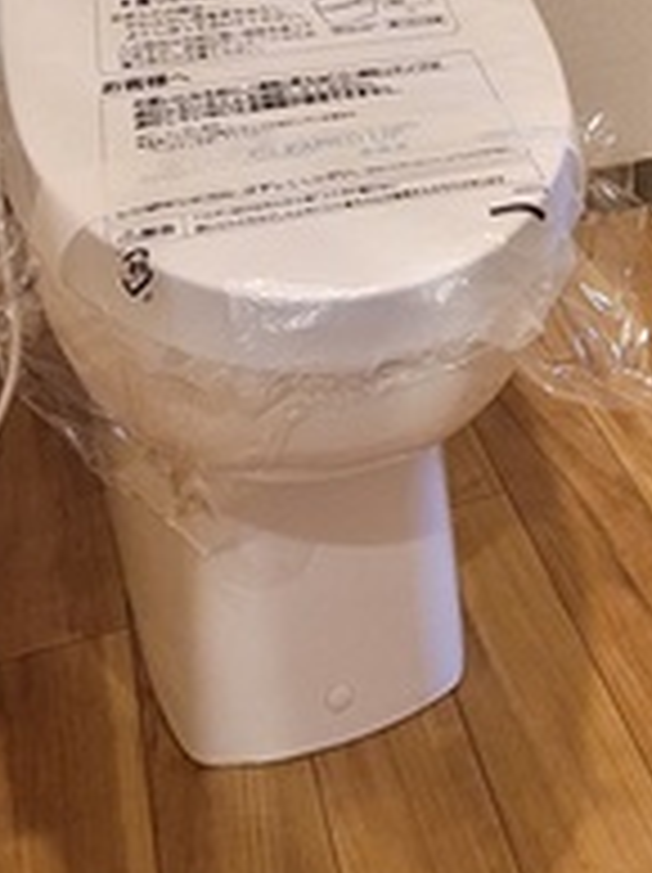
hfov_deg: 30.6
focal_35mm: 47
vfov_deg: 30.5
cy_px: -302
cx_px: 429
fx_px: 1183
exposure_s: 1/33
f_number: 2.2
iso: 500
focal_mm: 2.2
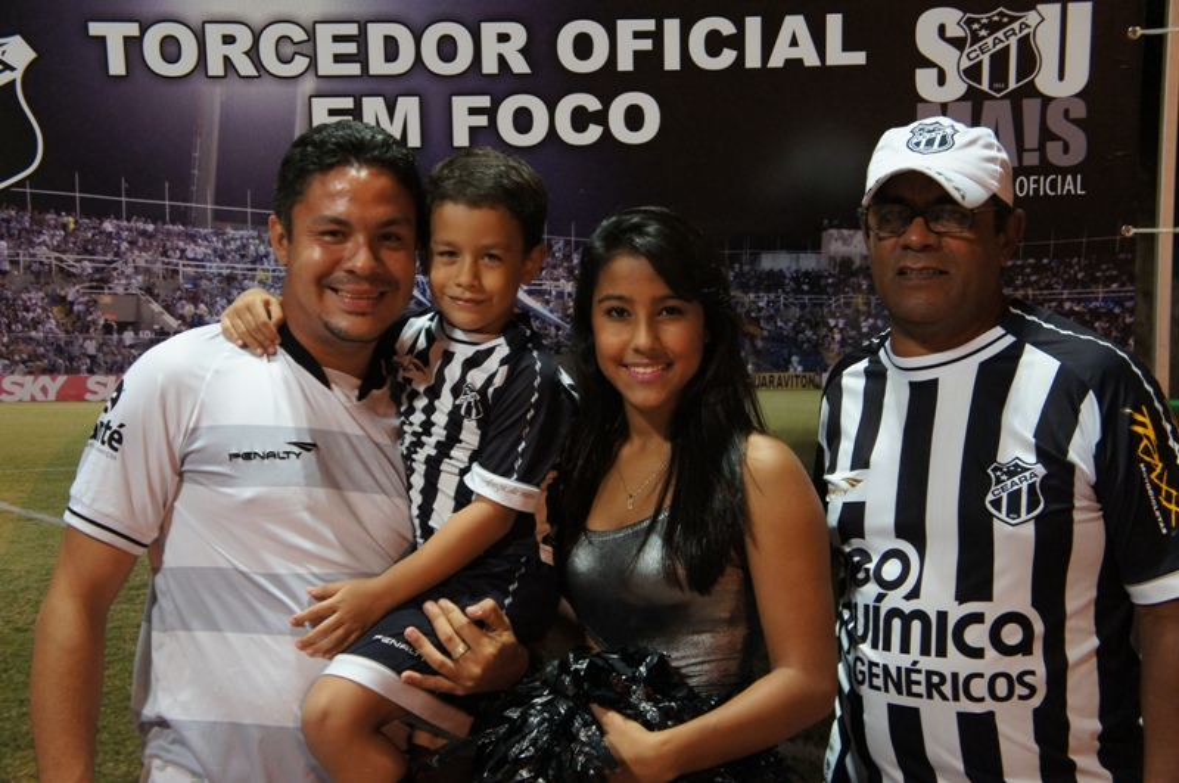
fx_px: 1766
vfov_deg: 25.0
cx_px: 590
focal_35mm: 54
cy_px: 392
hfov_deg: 36.9
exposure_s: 1/30
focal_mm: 36
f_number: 4.5
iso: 1600
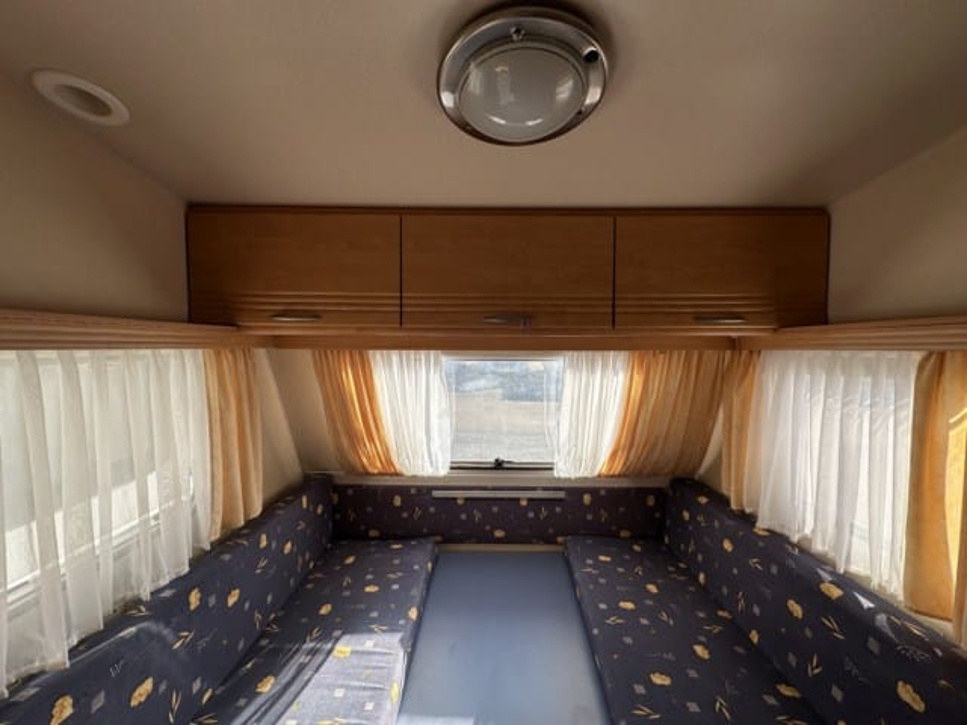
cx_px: 484
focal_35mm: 14
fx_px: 391
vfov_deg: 85.7
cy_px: 362
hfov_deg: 102.1
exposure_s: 1/578
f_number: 2.2
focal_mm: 2.22
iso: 40
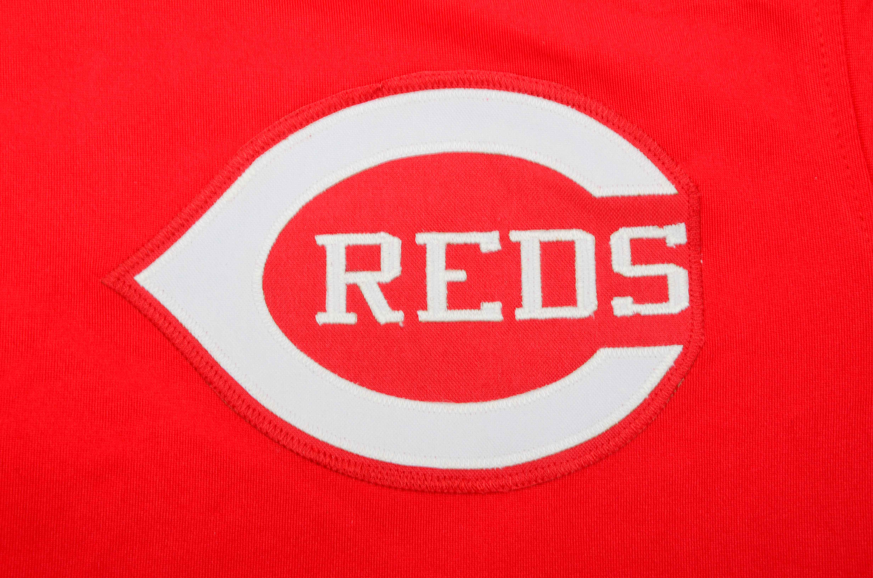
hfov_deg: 22.0
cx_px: 436
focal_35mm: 93
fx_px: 2251
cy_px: 289
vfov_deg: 14.6
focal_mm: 62
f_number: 18
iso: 200
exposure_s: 1/160
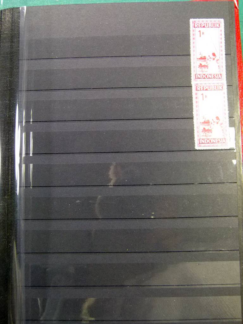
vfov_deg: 51.4
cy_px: 162
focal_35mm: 36
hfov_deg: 39.7
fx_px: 337
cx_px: 122
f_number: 3.1
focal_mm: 6.5
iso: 320
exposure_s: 1/60
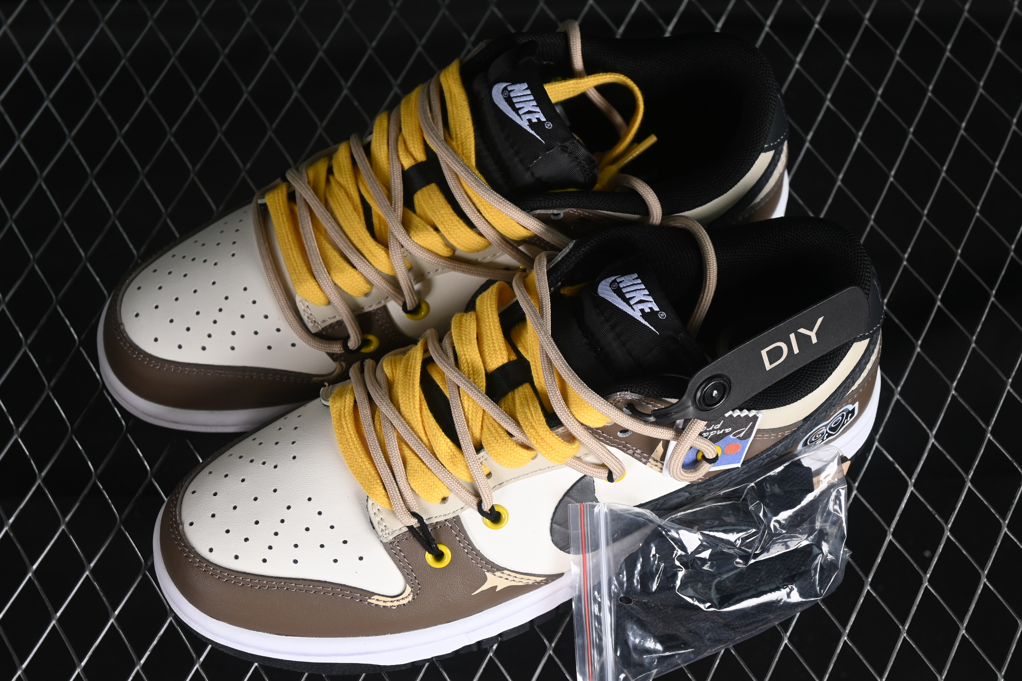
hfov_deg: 27.0
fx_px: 2129
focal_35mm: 75
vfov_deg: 18.2
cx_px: 511
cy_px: 340
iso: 160
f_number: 6.3
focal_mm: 50
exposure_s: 1/60
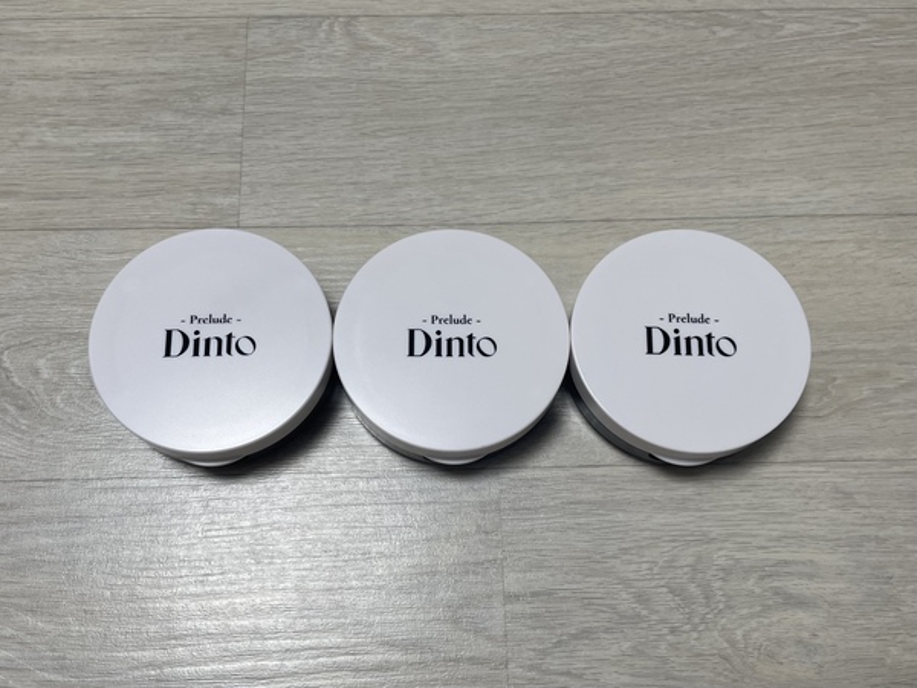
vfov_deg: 53.1
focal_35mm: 26
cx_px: 458
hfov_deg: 67.3
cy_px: 344
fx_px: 689
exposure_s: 1/120
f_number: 1.6
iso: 80
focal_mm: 4.2
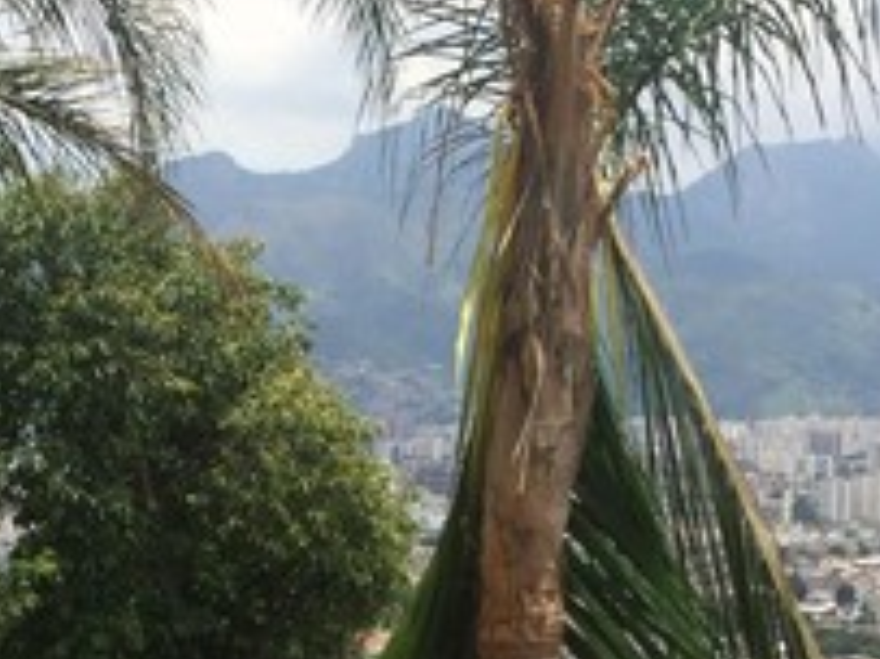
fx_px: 2617
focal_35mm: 103
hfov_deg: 19.0
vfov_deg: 13.5
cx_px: 303
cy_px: 997
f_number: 2.2
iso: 32
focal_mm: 4.15
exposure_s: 1/2160
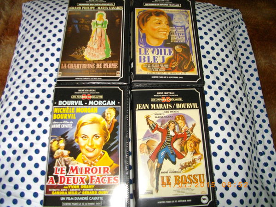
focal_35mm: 32
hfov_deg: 56.8
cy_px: 104
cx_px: 138
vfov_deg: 44.2
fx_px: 255
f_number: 2.9
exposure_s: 1/50
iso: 200
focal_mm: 5.7
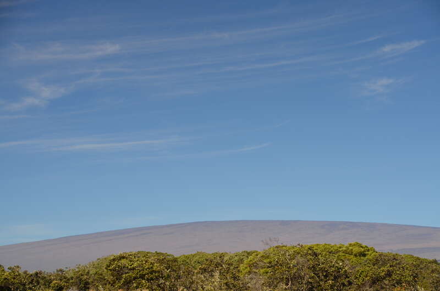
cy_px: 146
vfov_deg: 15.1
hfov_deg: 22.7
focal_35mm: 90
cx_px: 220
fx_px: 1098
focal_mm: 60
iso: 180
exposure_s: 1/250
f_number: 8
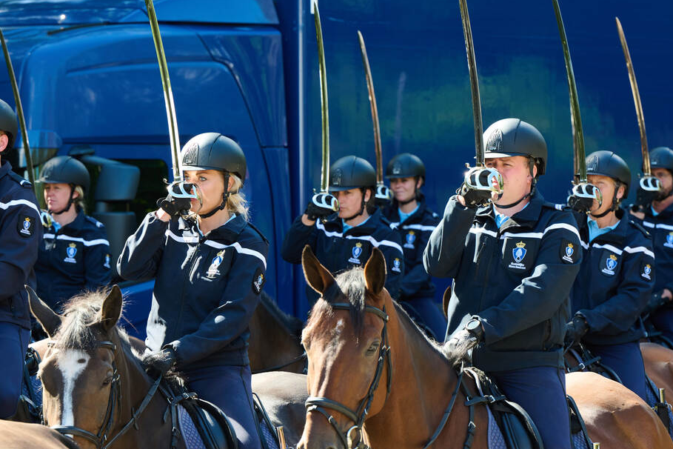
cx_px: 255
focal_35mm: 220
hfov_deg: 9.4
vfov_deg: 6.2
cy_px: 223
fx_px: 4112
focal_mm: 160
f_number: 6.3
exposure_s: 1/400
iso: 800
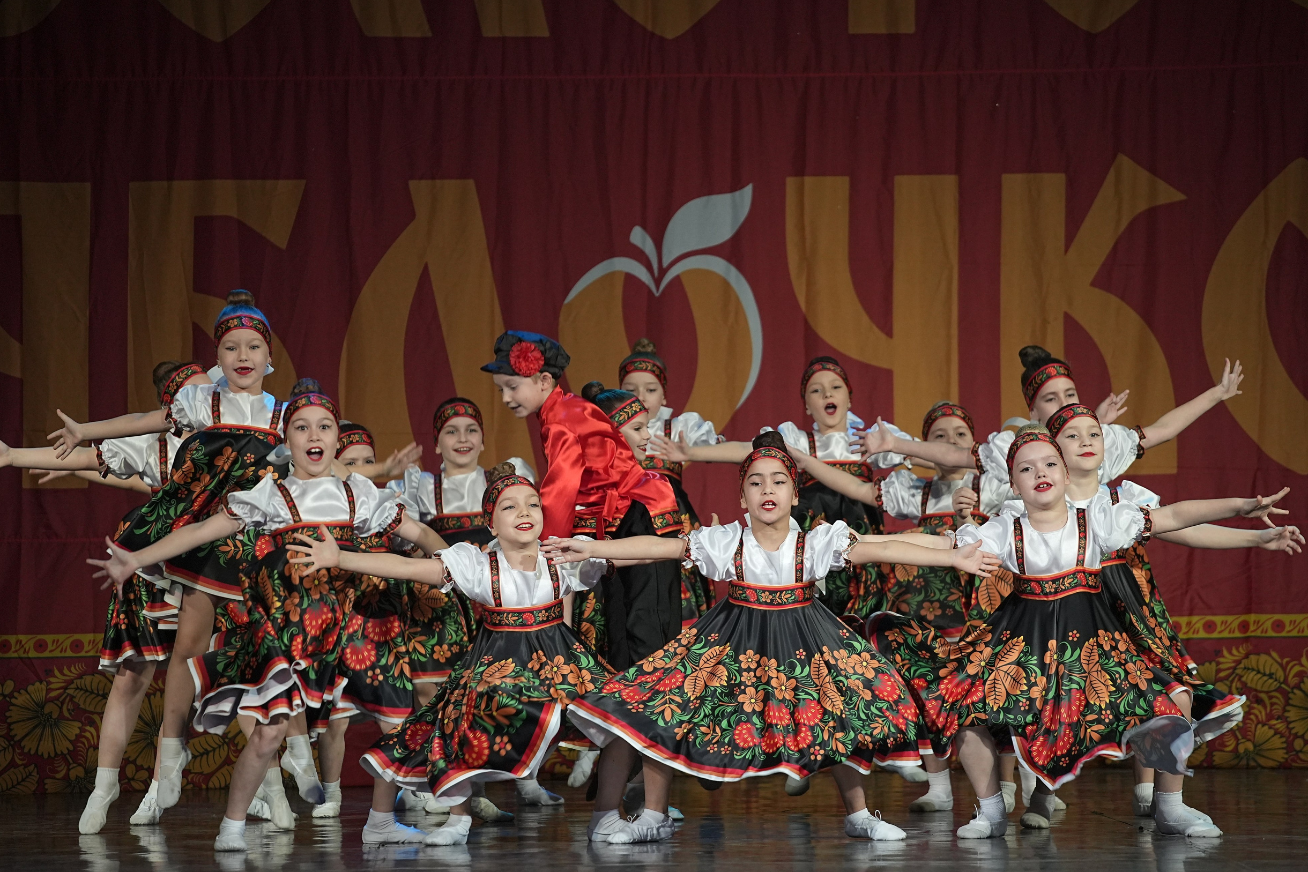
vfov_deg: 8.0
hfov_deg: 12.0
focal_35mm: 171
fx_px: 6213
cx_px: 685
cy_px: 420
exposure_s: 1/400
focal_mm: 163
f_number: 4
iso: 2500
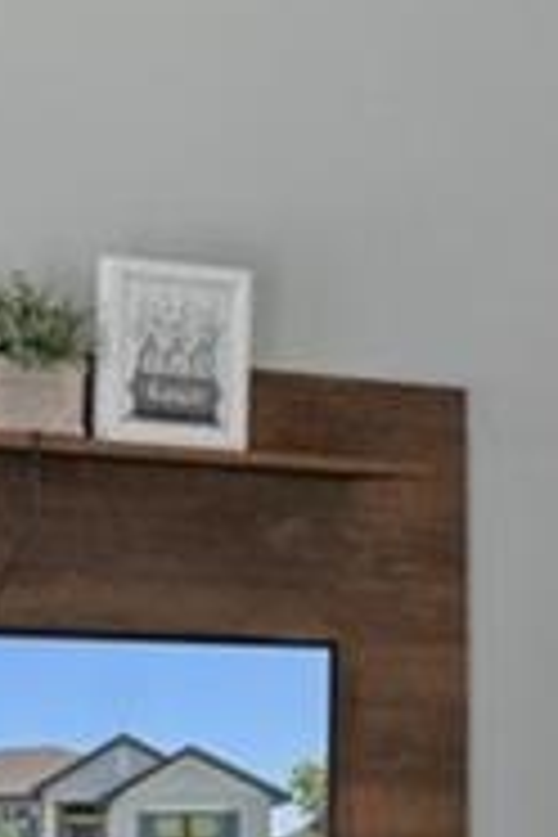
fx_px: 4208
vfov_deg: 11.2
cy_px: 864
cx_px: 472
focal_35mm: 181
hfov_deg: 7.6
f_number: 8
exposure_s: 1/3
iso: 320
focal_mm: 14
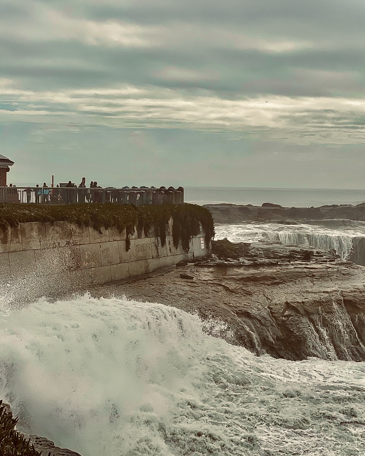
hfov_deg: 18.3
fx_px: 1134
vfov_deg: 22.7
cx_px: 176
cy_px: 227
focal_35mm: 84
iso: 20
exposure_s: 1/2320
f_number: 2.2
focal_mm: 7.5
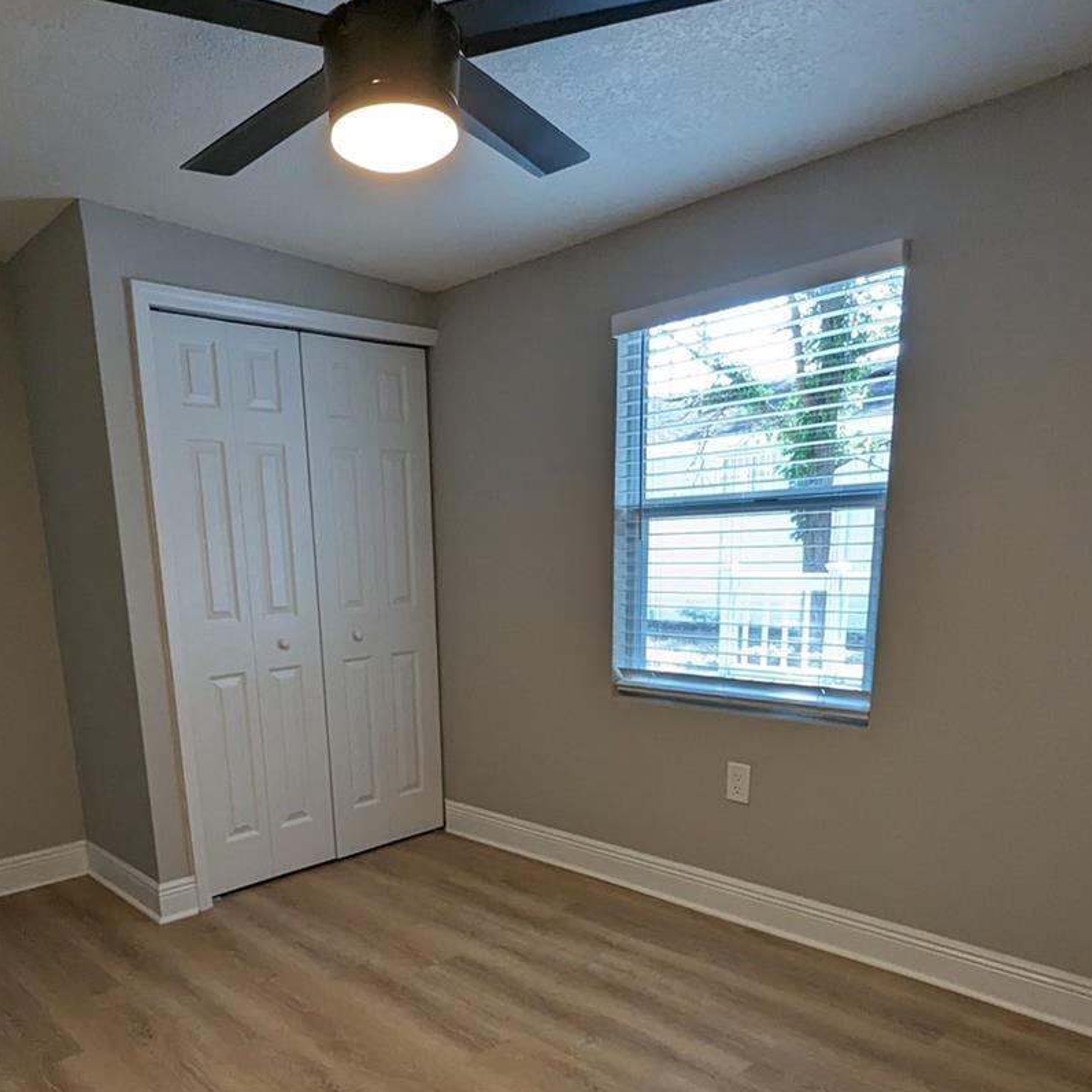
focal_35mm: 23
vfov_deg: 64.7
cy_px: 765
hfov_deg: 66.5
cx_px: 429
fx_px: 821
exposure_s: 1/120
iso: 153
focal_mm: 1.95
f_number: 2.2
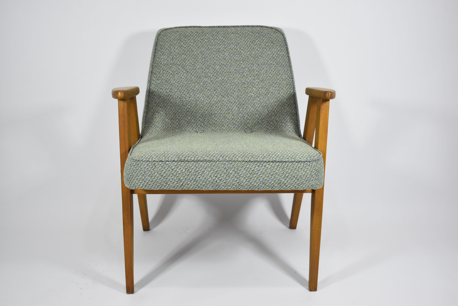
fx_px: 535
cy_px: 153
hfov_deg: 46.4
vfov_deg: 31.9
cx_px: 229
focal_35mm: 42
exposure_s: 1/125
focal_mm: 28
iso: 1100
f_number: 4.2
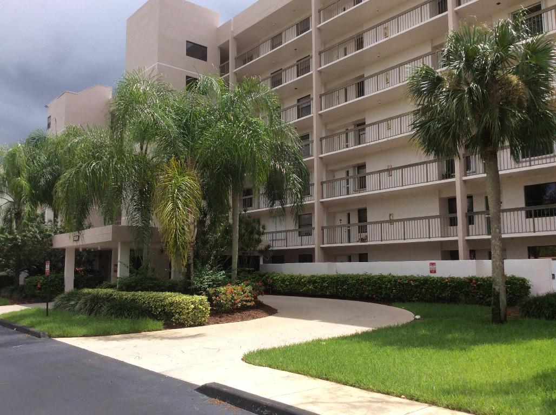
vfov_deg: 44.1
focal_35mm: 32
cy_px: 208
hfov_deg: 56.9
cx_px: 278
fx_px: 513
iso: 32
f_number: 2.4
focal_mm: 3.3
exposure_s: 1/1395
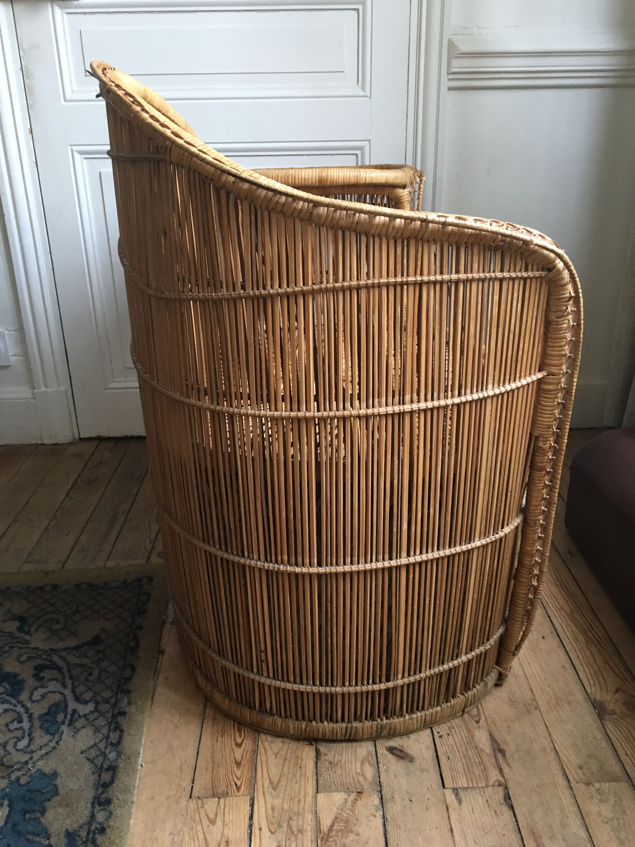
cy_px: 424
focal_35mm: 29
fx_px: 709
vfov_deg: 61.7
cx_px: 318
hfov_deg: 48.2
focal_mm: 4.15
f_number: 2.2
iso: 125
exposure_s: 1/33
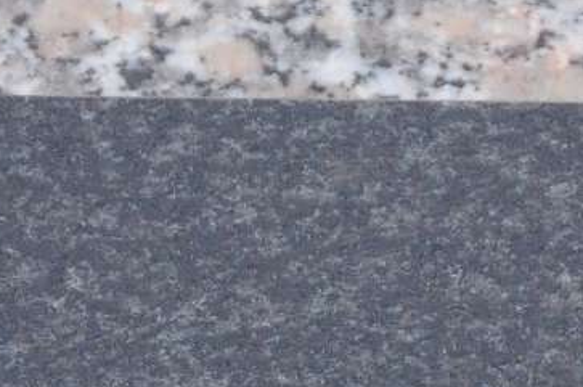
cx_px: -180
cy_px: 880
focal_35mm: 665
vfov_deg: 2.1
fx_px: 10754
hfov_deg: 3.1
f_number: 7.1
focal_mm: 75
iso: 500
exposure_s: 1/640
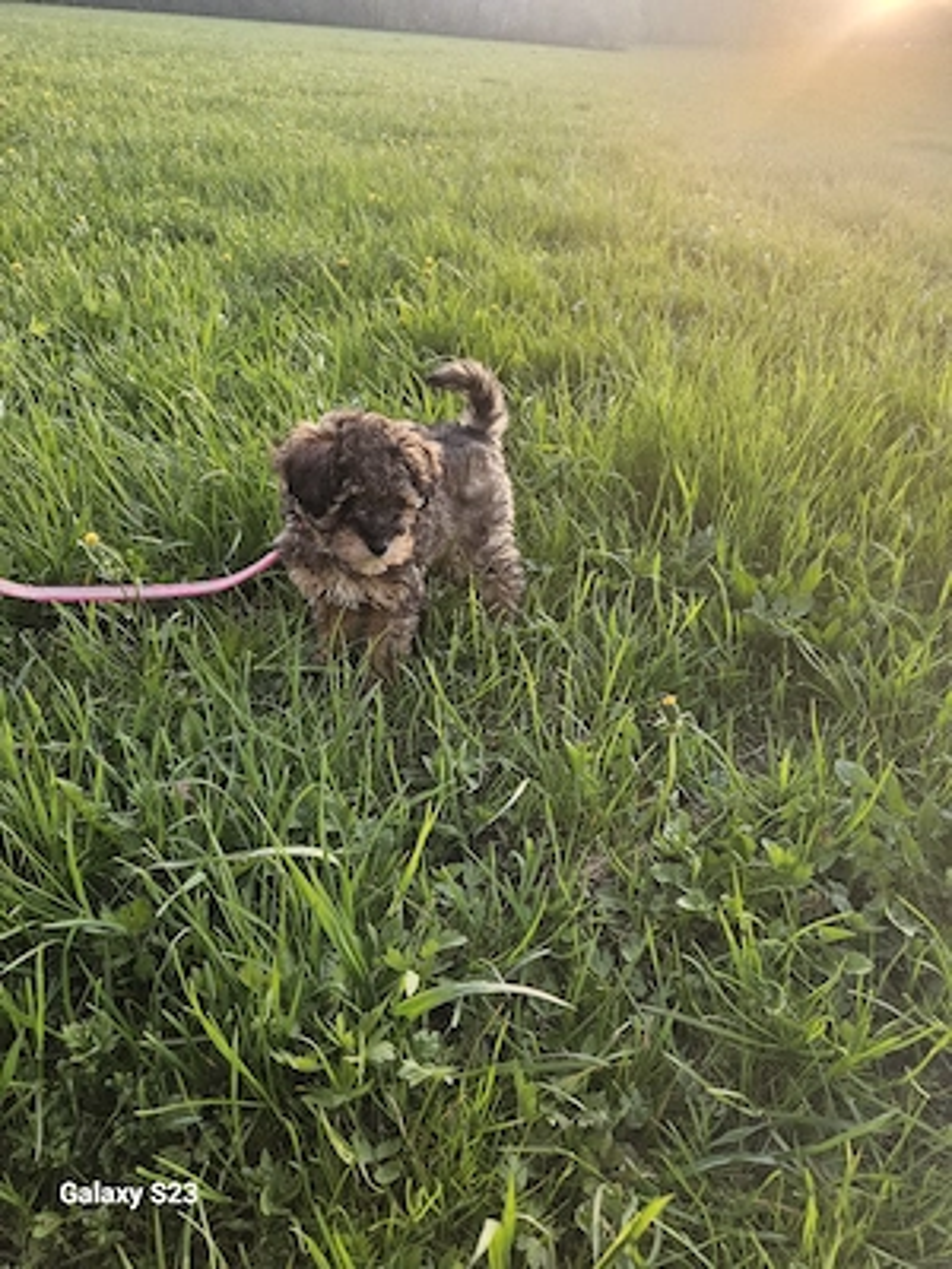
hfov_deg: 58.9
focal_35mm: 23
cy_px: 634
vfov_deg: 73.9
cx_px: 476
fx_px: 843
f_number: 1.8
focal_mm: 5.4
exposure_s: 1/192
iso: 80
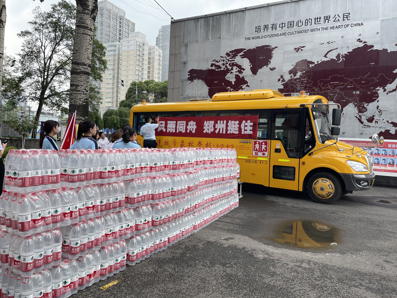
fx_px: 298
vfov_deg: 53.1
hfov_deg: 67.3
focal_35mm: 26
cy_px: 149
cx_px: 198
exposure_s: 1/621
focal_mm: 5.1
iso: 32
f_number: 1.6
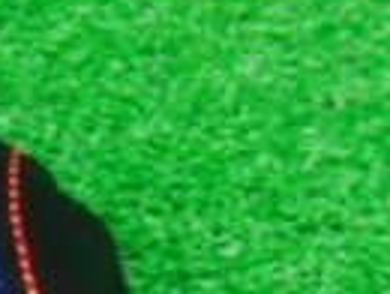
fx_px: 2054
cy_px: 630
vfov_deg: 7.8
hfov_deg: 10.8
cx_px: 105
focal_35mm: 182
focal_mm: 6.42
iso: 400
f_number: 3.6
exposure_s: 1/20
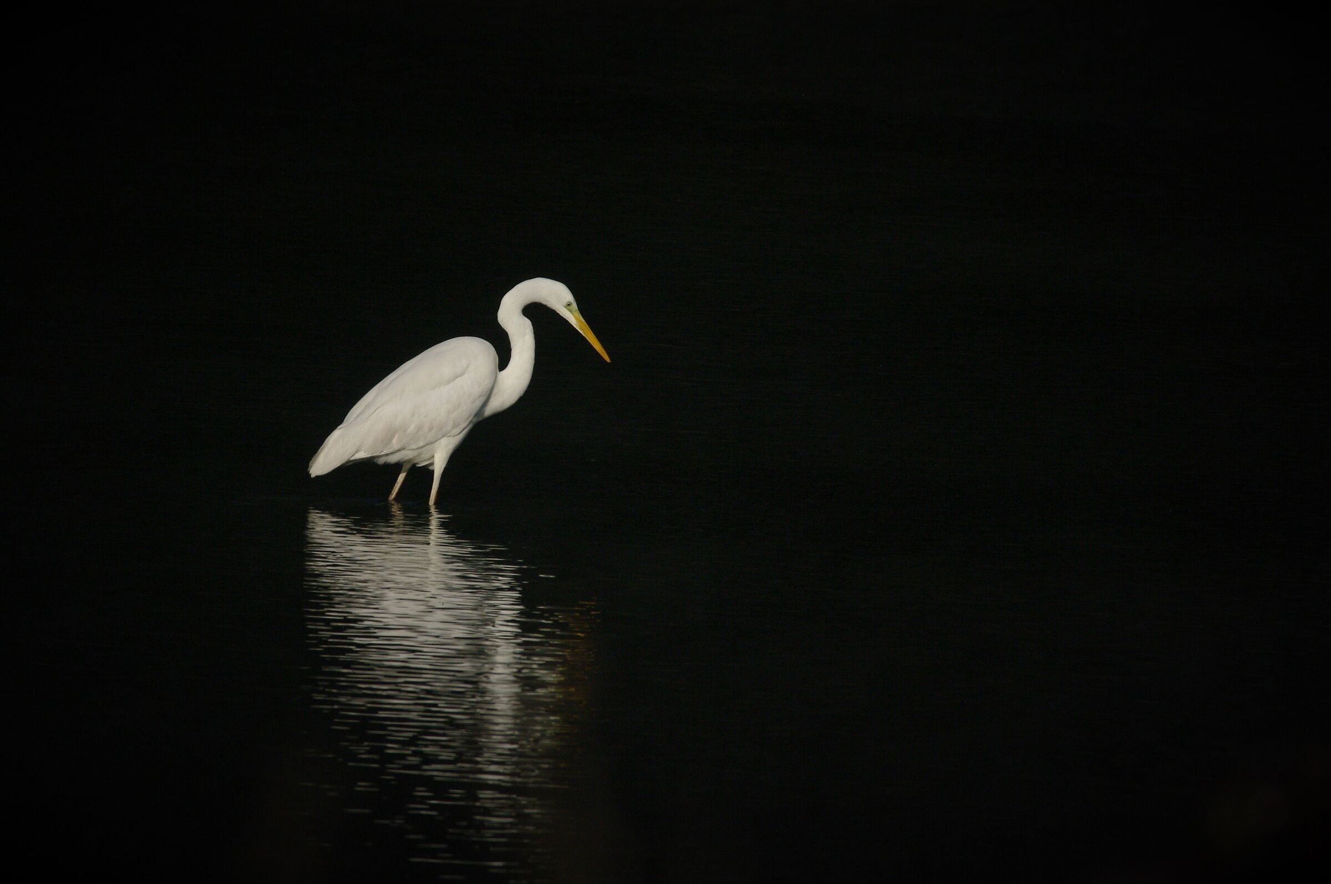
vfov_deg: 3.0
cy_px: 442
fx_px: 16620
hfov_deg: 4.6
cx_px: 666
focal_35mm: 450
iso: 800
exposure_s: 1/1500
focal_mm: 300
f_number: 11
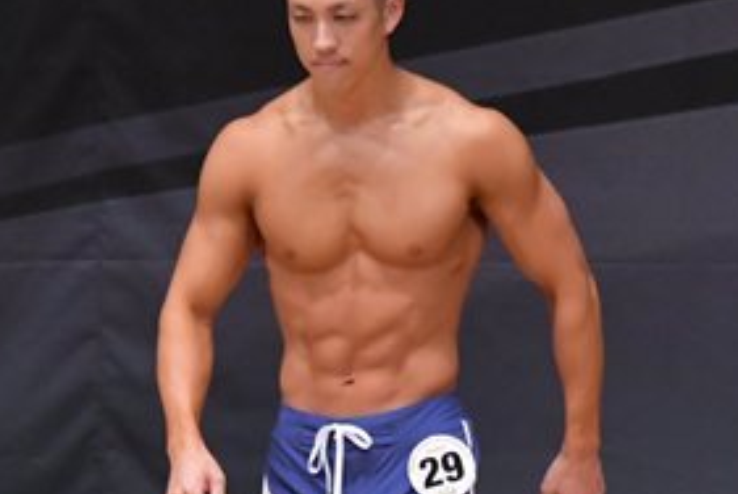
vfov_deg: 1.6
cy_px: 497
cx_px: 364
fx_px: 17792
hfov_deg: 2.4
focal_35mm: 867
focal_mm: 210
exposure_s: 1/400
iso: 6400
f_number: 5.6
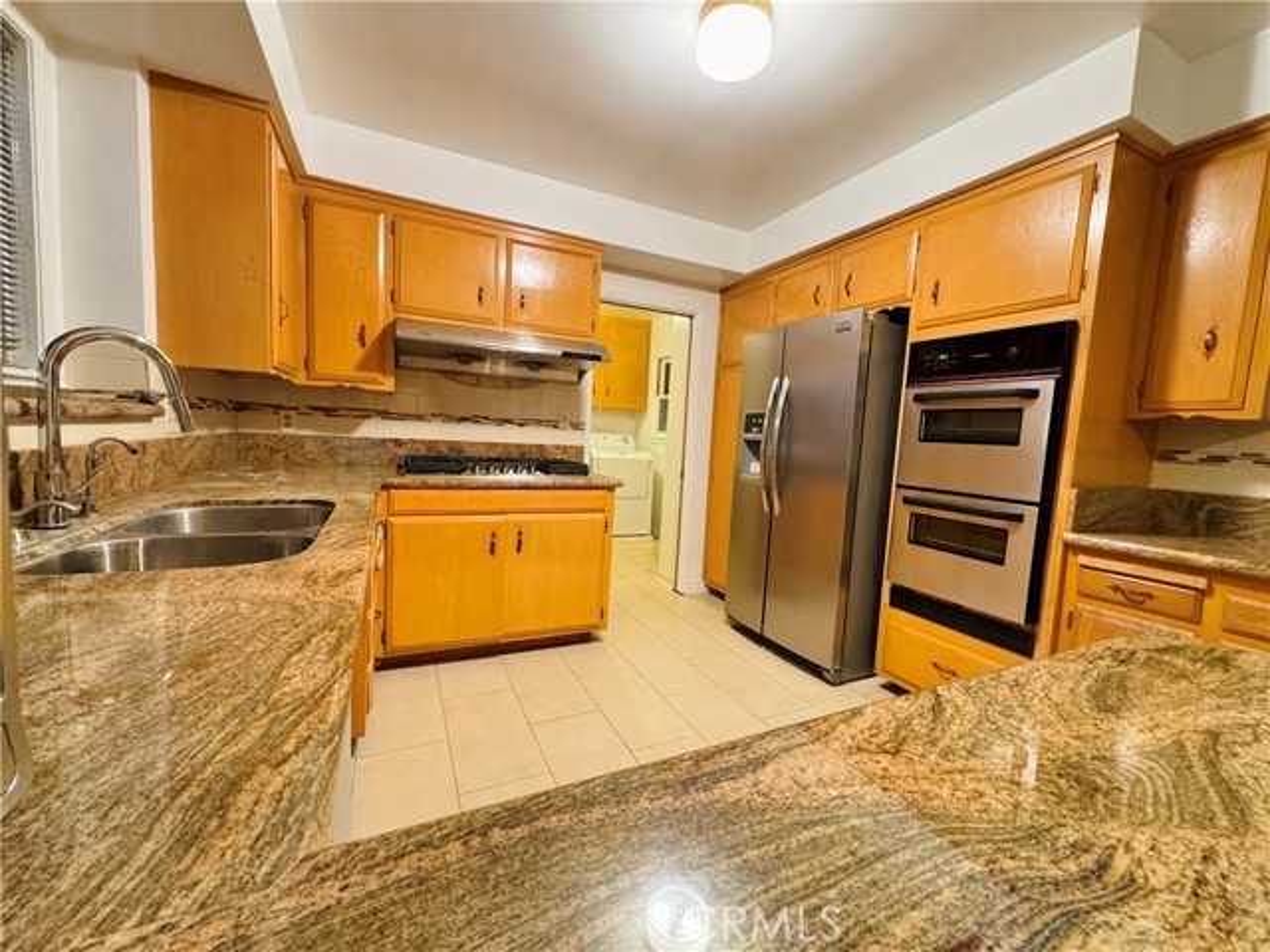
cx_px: 635
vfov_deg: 85.7
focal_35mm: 14
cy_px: 476
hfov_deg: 102.1
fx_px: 514
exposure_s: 1/60
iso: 1000
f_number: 2.2
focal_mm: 2.22
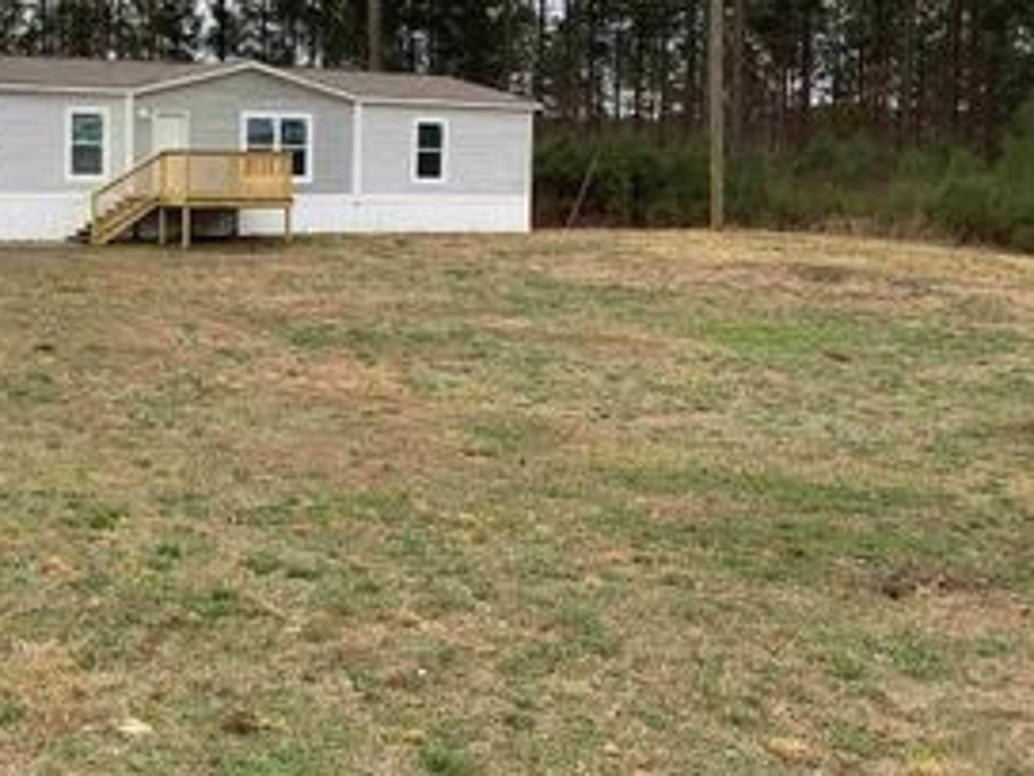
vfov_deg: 25.6
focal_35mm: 57
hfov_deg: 32.4
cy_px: 287
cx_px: 137
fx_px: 1703
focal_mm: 3.3
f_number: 2.4
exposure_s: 1/332
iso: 25
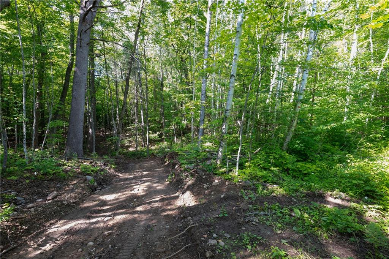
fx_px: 184
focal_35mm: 17
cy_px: 130
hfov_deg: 93.3
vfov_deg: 70.4
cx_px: 194
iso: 400
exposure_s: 1/20
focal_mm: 17
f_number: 5.6
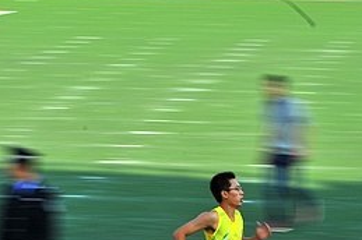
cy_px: 225
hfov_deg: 8.5
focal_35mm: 243
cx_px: 228
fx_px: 2440
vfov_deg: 5.6
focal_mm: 70
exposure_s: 1/25
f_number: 18
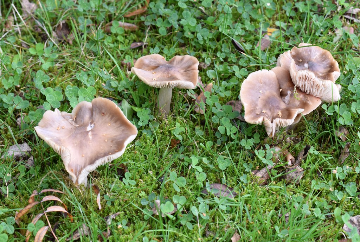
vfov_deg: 15.3
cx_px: 180
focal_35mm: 90
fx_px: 902
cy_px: 121
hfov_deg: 22.6
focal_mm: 60
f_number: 7.1
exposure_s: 1/125
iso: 400
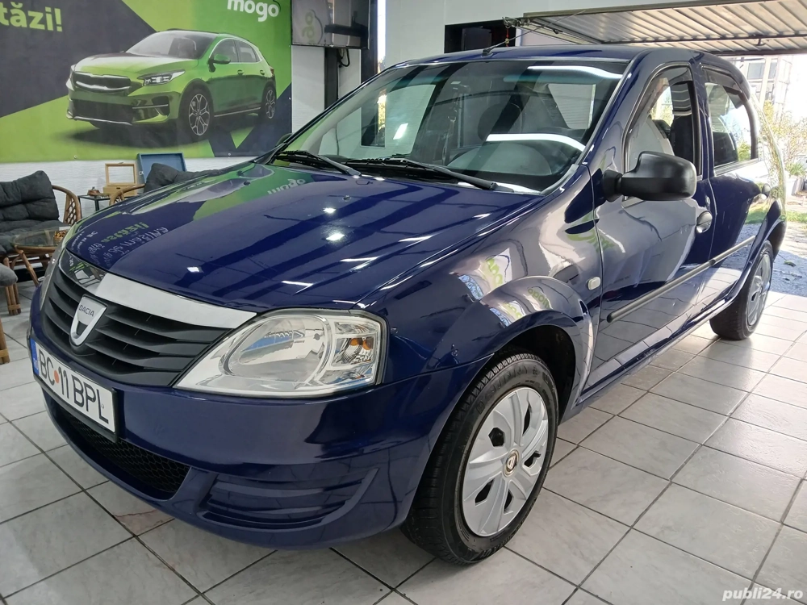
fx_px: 606
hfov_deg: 67.3
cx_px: 404
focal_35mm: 26
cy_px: 302
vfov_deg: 53.1
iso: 64
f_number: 1.8
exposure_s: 1/50
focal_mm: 3.98
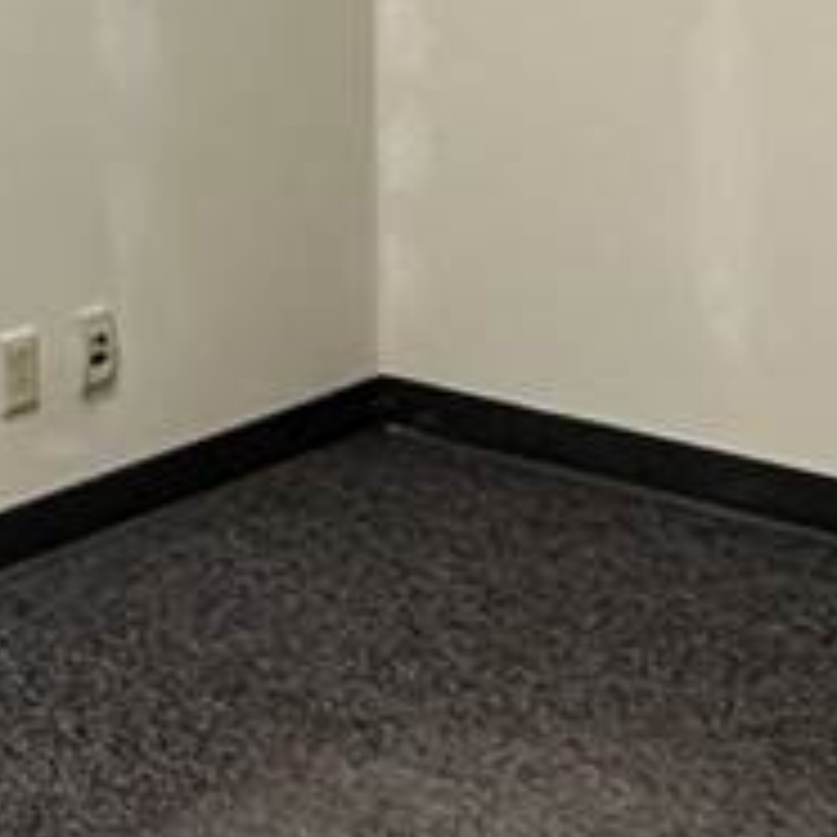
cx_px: -18
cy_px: -162
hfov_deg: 19.7
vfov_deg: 19.3
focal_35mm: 85
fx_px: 2325
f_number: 2.2
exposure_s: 1/120
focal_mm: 2.22
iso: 320
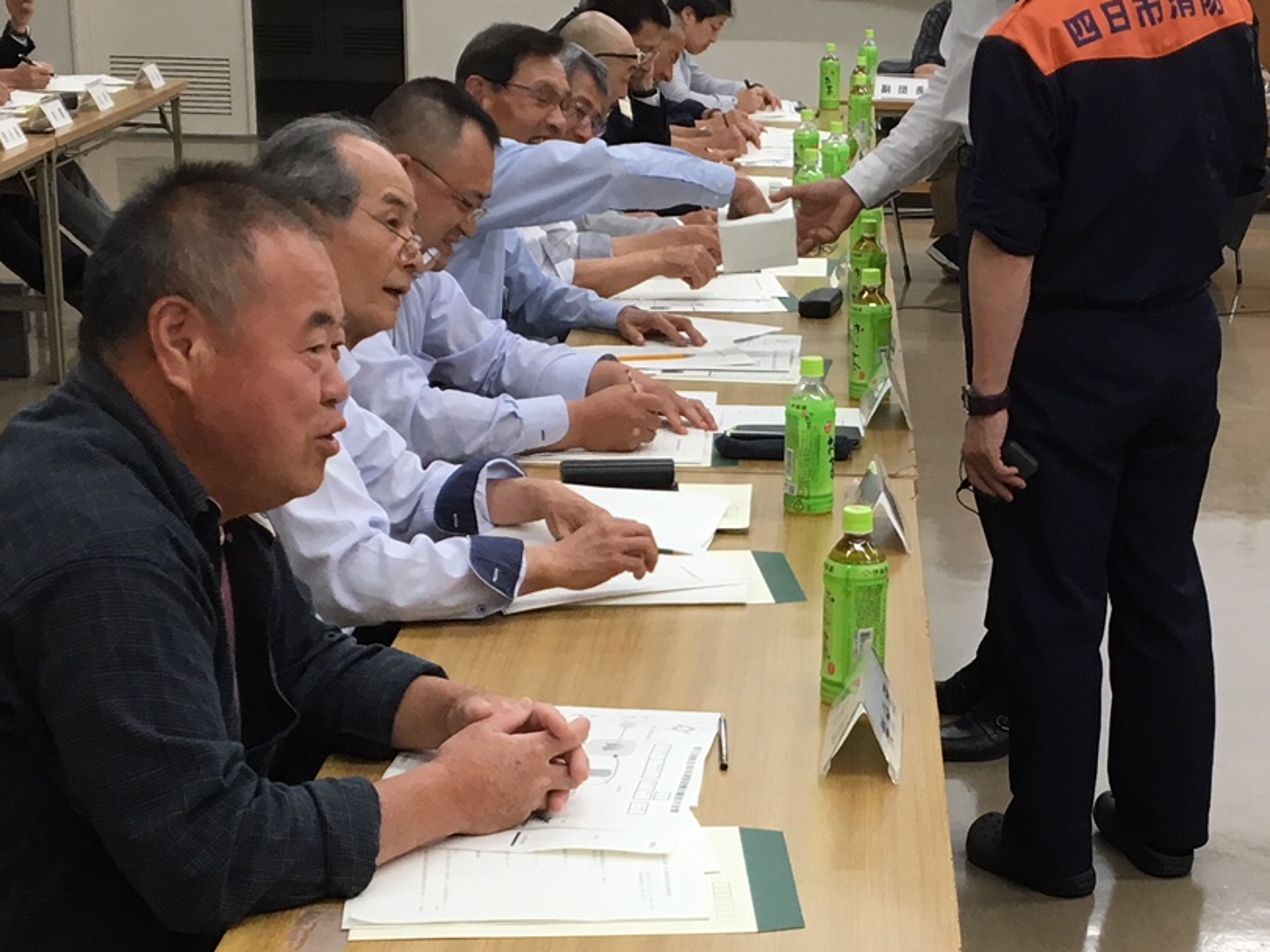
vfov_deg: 20.3
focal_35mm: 72
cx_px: 774
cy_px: 694
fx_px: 2642
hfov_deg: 27.0
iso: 32
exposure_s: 1/30
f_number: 2.2
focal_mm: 4.15
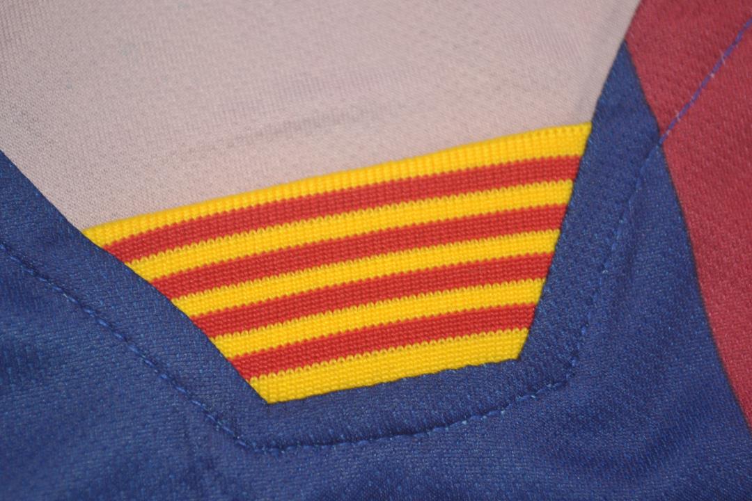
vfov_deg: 16.6
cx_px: 376
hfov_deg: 24.6
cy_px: 250
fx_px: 1723
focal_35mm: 82
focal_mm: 55
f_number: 5.6
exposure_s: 1/60
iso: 200
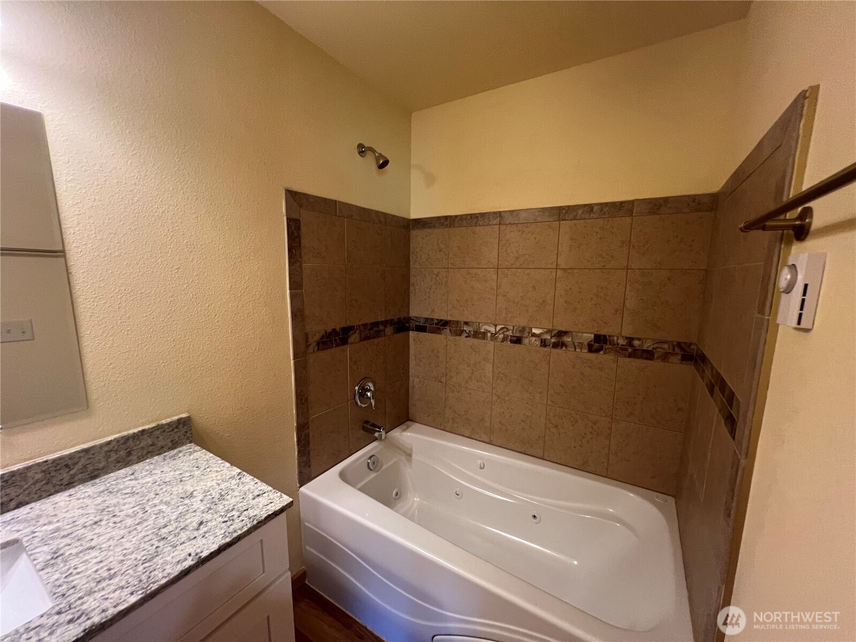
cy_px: 321
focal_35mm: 13
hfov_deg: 106.2
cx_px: 428
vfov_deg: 89.9
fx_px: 321
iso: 200
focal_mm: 1.57
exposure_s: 1/60
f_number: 1.8
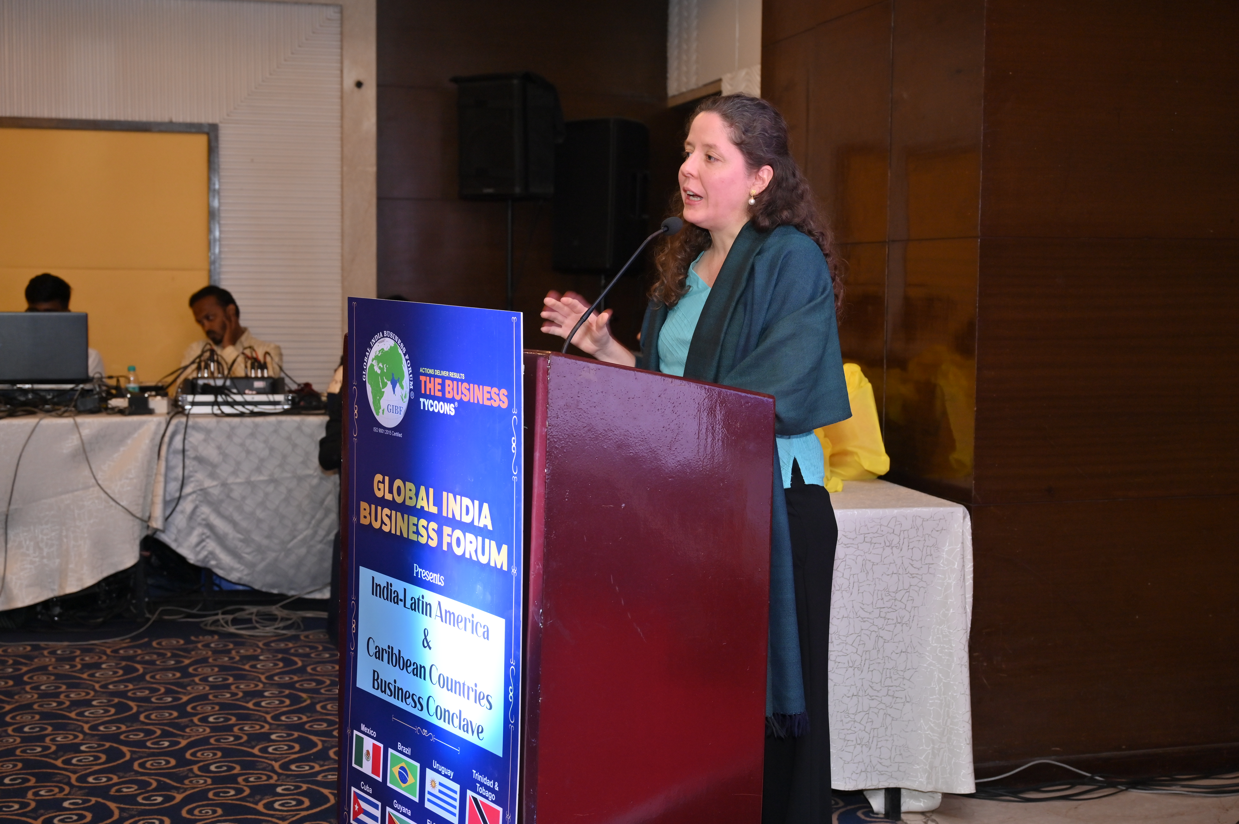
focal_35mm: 47
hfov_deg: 41.9
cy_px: 412
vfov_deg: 28.6
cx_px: 620
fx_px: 1616
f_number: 5
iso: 500
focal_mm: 47
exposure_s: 1/80
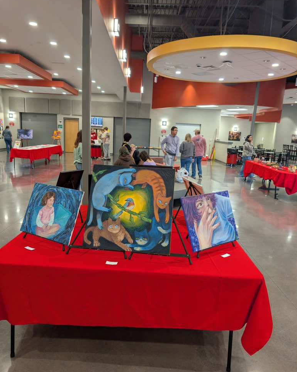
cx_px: 148
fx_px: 275
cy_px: 193
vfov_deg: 68.1
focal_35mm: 25
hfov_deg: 56.8
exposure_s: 1/120
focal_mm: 6.9
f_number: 1.68
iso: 228
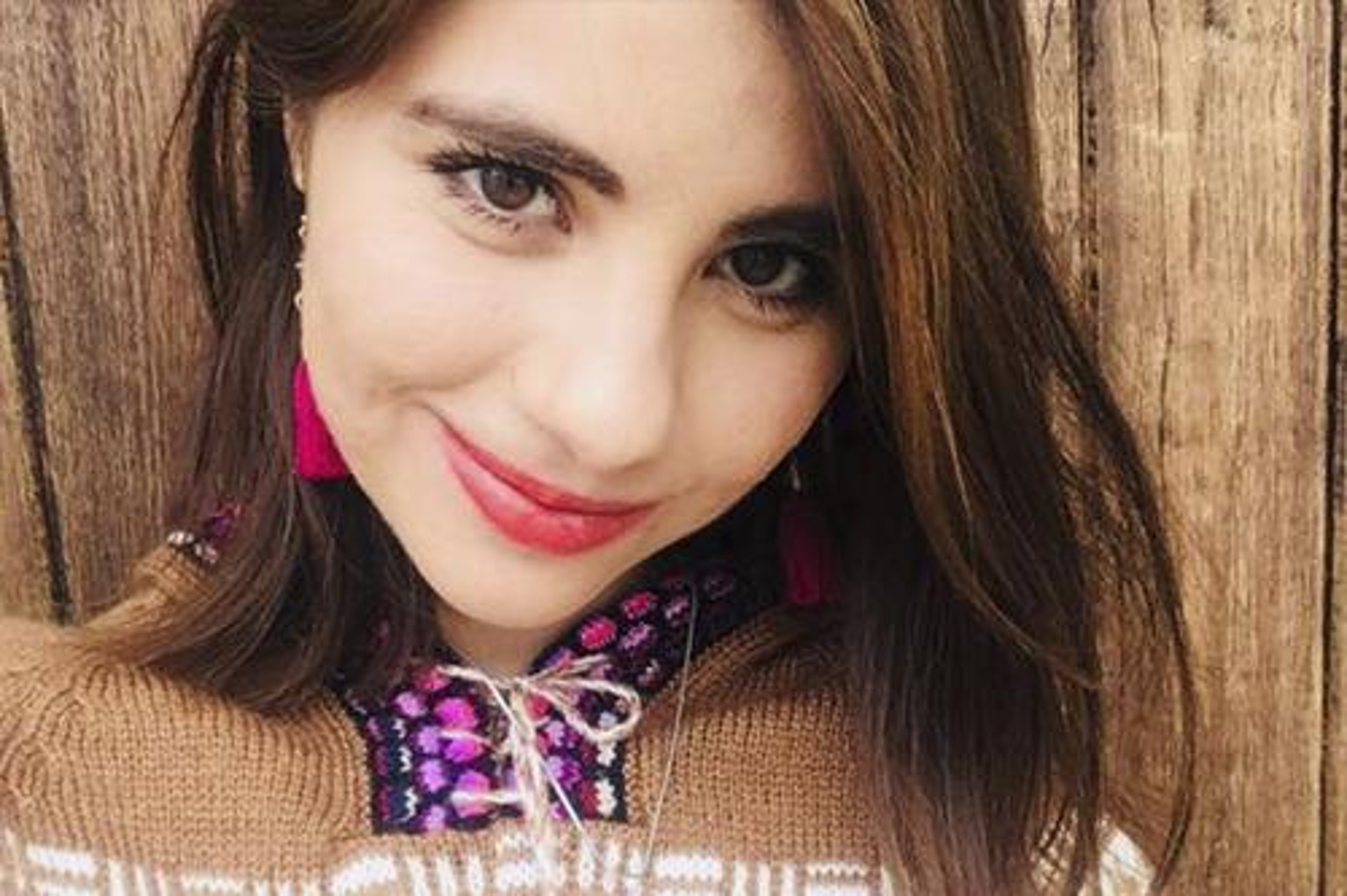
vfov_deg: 27.0
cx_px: 674
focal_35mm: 50
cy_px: 448
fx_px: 1870
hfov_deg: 39.6
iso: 1250
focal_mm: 50
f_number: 1.8
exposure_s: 1/60
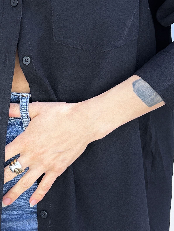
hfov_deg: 23.8
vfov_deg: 31.6
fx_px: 409
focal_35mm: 61
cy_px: 91
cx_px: 41
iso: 64
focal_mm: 6.86
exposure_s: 1/233
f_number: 1.78
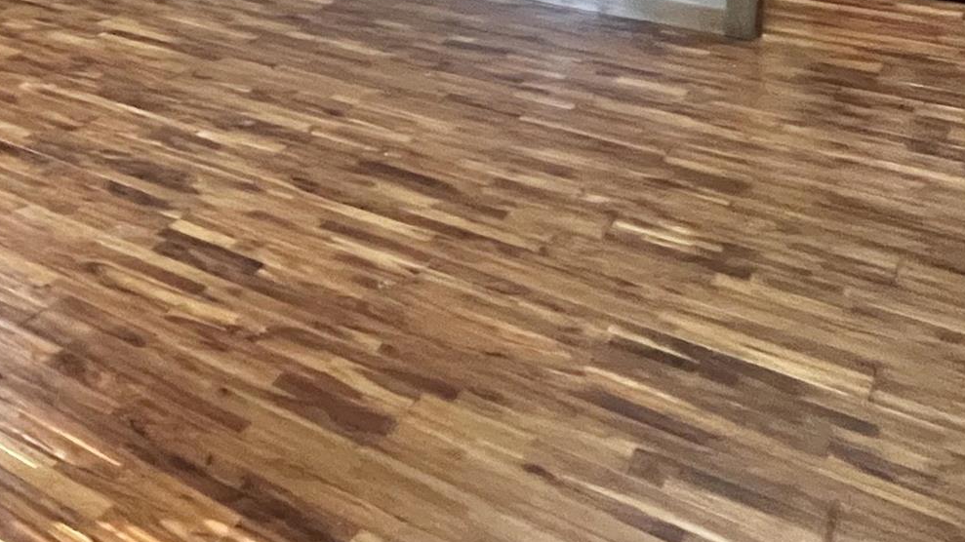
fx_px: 1126
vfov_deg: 22.9
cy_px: -233
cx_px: -241
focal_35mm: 44
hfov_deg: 34.9
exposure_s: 1/40
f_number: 1.8
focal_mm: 1.57
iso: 640
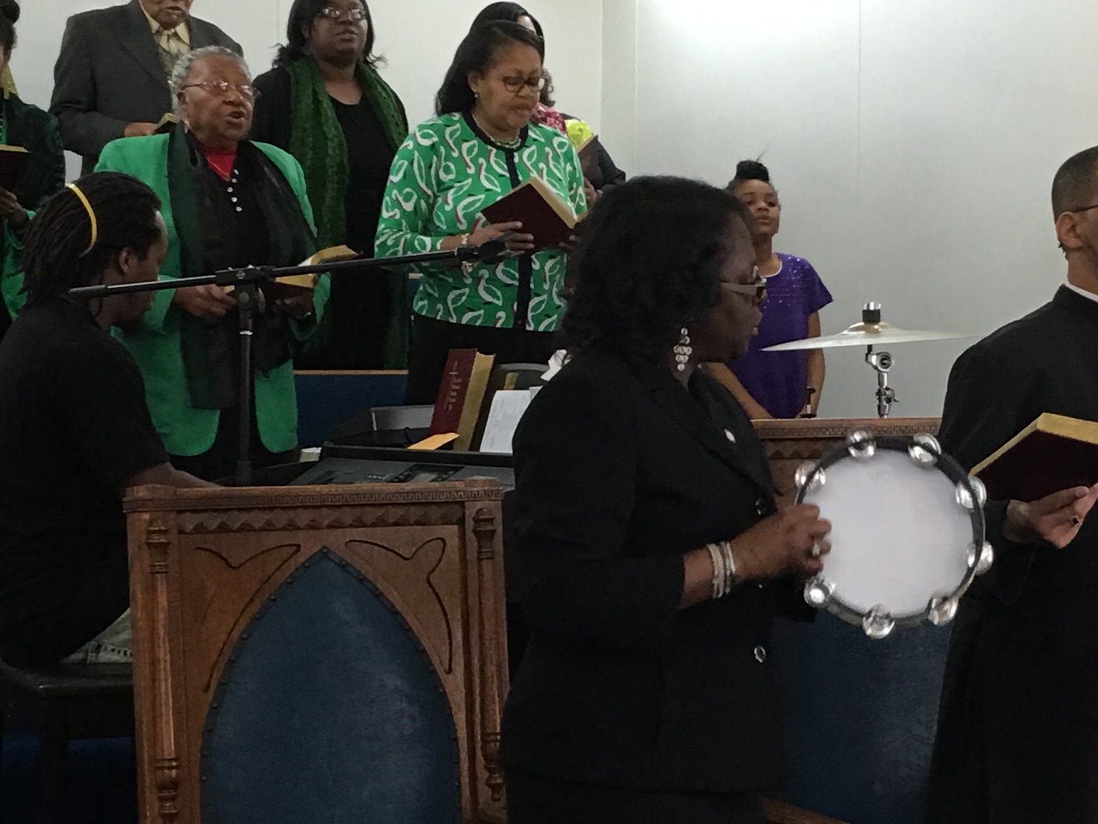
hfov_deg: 23.5
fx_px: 2633
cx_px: 711
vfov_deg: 17.7
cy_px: 560
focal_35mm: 83
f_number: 2.2
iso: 40
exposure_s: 1/15
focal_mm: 4.15
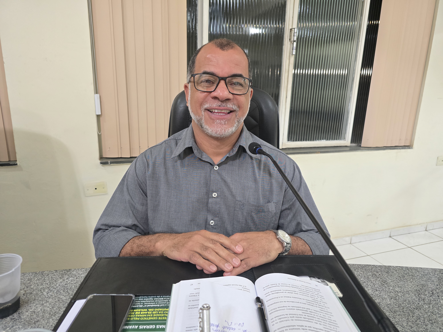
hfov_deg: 73.9
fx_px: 294
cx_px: 222
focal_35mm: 23
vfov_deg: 58.9
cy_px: 166
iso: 800
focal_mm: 6.3
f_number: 1.7
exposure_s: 1/60
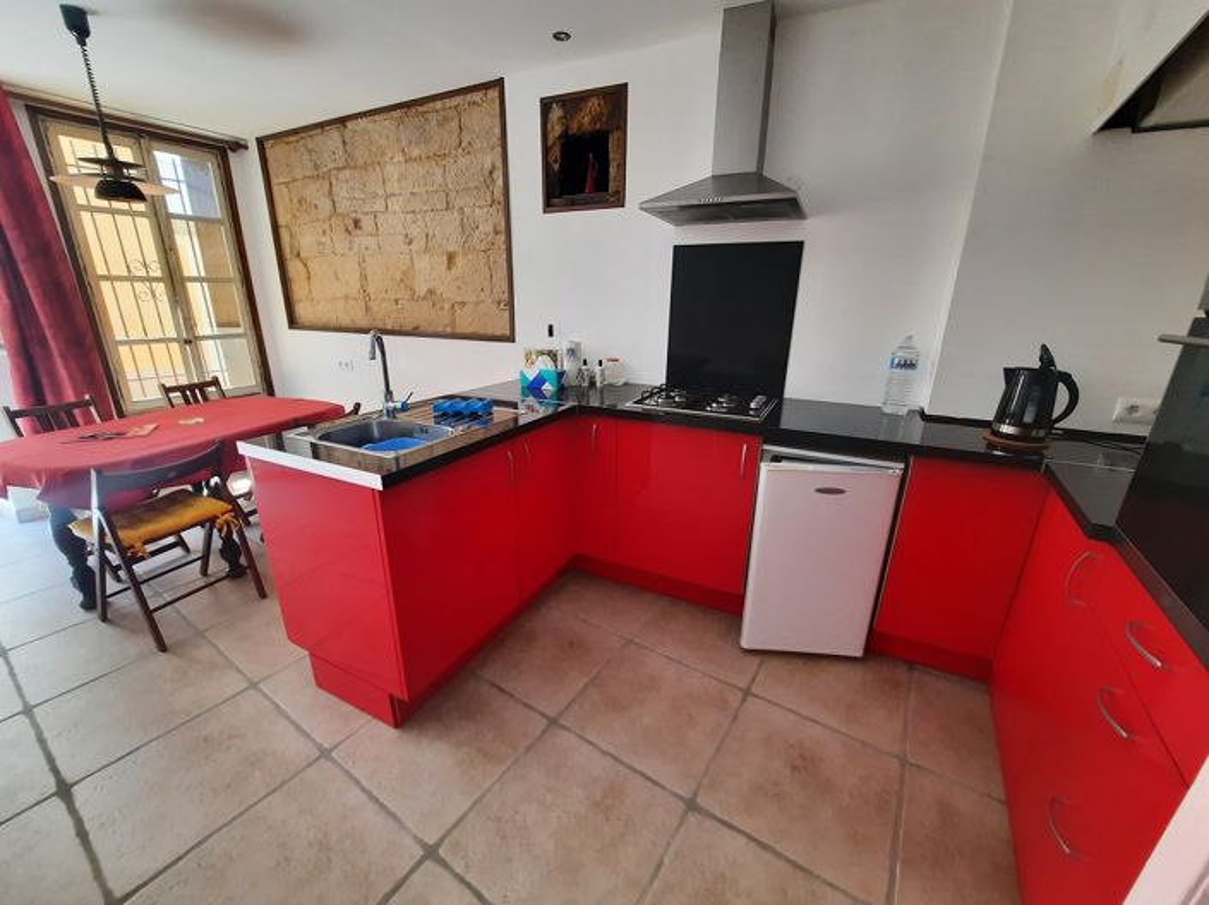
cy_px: 452
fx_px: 454
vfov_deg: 89.9
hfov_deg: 106.2
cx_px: 604
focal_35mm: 13
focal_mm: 1.74
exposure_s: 1/50
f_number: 2.2
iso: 100
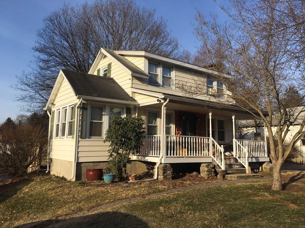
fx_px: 256
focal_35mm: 29
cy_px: 114
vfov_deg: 48.2
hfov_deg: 61.7
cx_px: 152
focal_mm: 4.15
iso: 25
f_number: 2.2
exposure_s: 1/1350
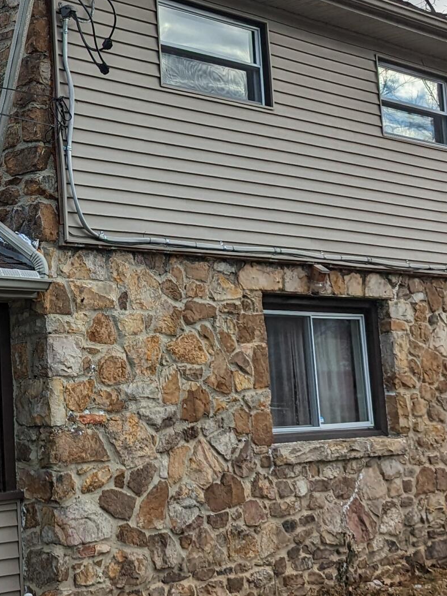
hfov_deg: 20.9
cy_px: 212
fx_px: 1188
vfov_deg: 28.0
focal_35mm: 69
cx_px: 47
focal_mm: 6.81
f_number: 1.85
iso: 44
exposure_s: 1/1143
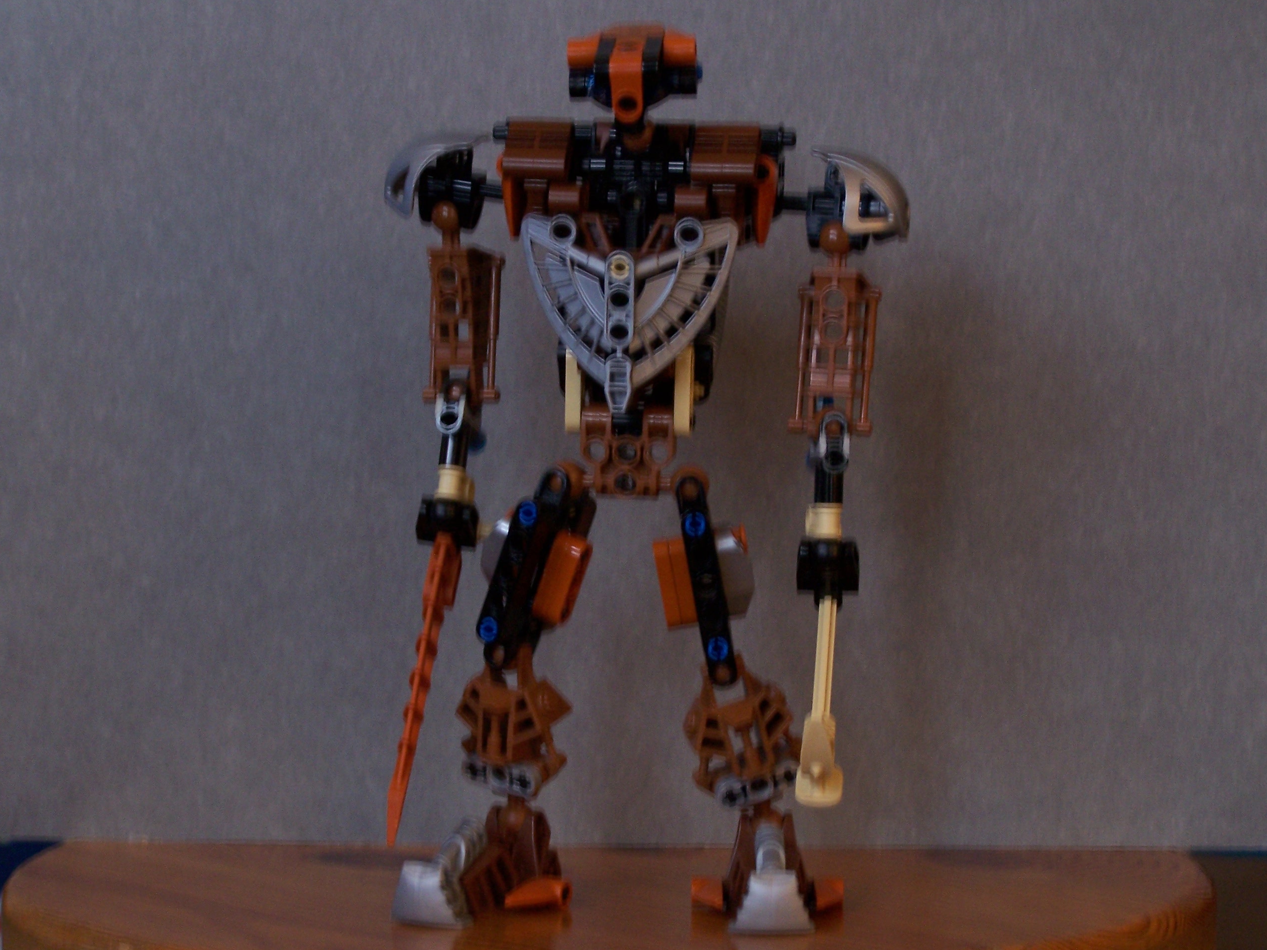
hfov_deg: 23.6
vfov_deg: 17.8
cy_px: 475
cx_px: 635
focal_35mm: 83
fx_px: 3038
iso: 140
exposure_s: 1/4
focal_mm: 13.7
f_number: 3.2
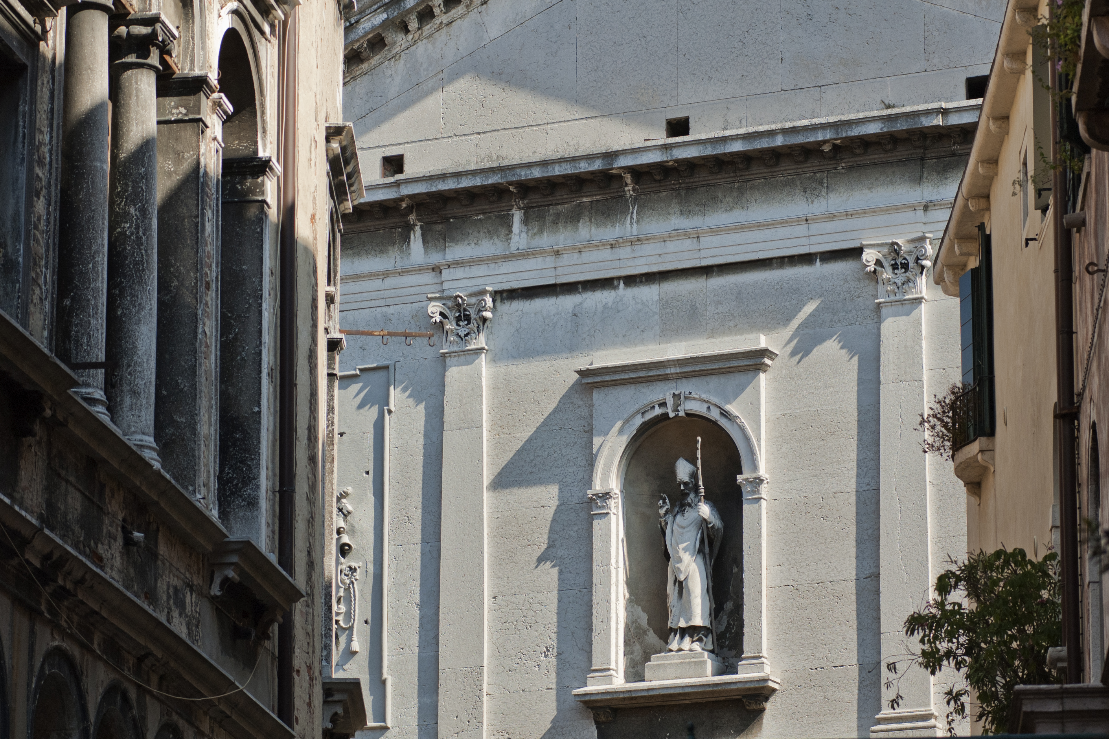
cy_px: 360
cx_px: 541
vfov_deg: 9.1
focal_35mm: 152
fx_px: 4668
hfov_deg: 13.5
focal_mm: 95
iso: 200
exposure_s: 1/800
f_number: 5
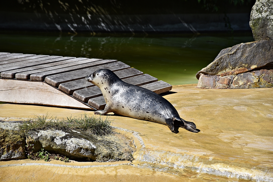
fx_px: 1593
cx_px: 136
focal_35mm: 210
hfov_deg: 9.8
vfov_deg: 6.5
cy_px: 91
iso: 200
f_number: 7.1
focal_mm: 140
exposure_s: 1/800
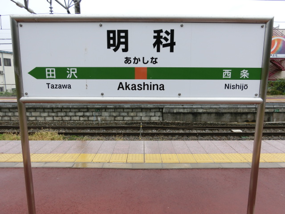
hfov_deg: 69.4
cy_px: 107
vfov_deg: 54.9
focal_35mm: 25
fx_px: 206
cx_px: 142
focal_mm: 4.5
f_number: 3.5
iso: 80
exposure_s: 1/160
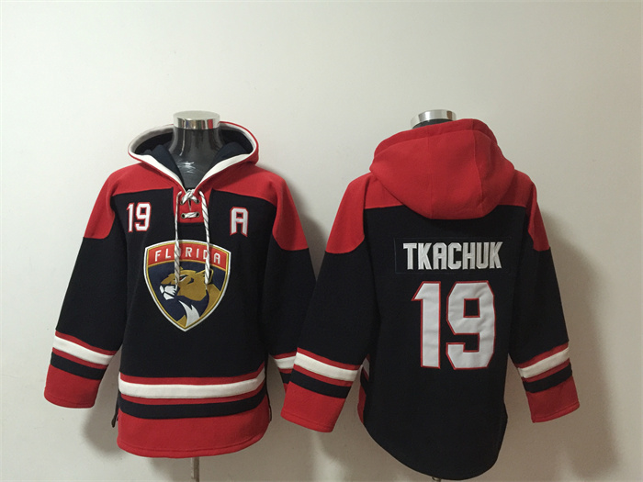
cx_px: 322
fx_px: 539
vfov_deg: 48.2
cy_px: 241
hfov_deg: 61.7
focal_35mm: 29
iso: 200
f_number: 2.2
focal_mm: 4.15
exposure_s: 1/8
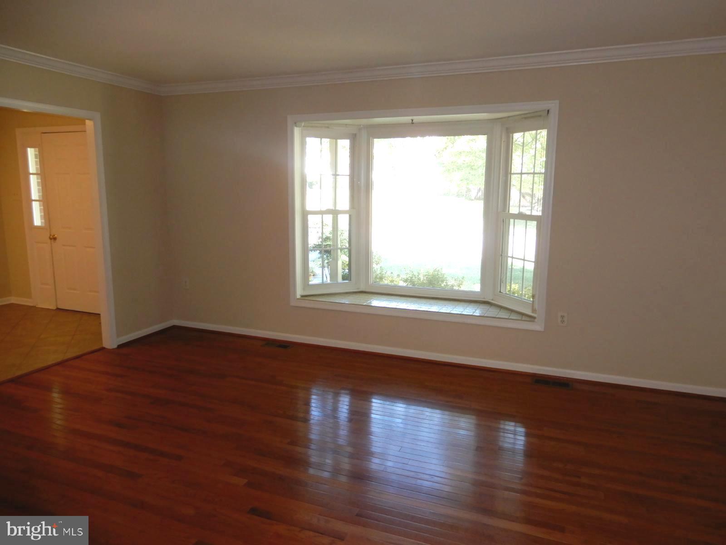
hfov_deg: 71.6
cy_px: 272
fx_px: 503
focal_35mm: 24
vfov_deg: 56.8
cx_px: 363
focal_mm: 4.3
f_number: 3.4
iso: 180
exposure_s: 1/30
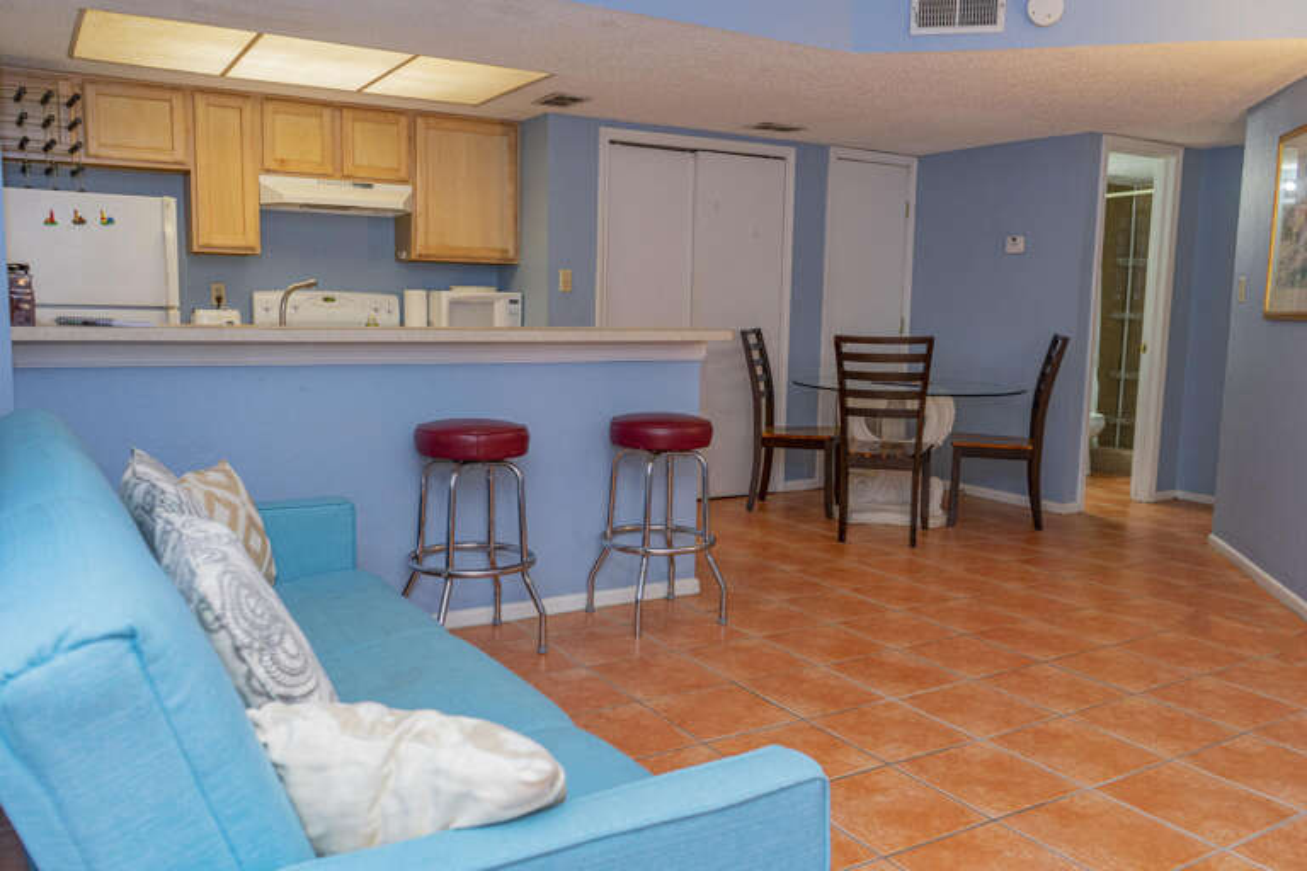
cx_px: 654
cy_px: 436
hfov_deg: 65.5
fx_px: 1016
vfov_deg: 46.4
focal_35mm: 28
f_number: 4.5
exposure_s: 1/80
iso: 800
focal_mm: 28
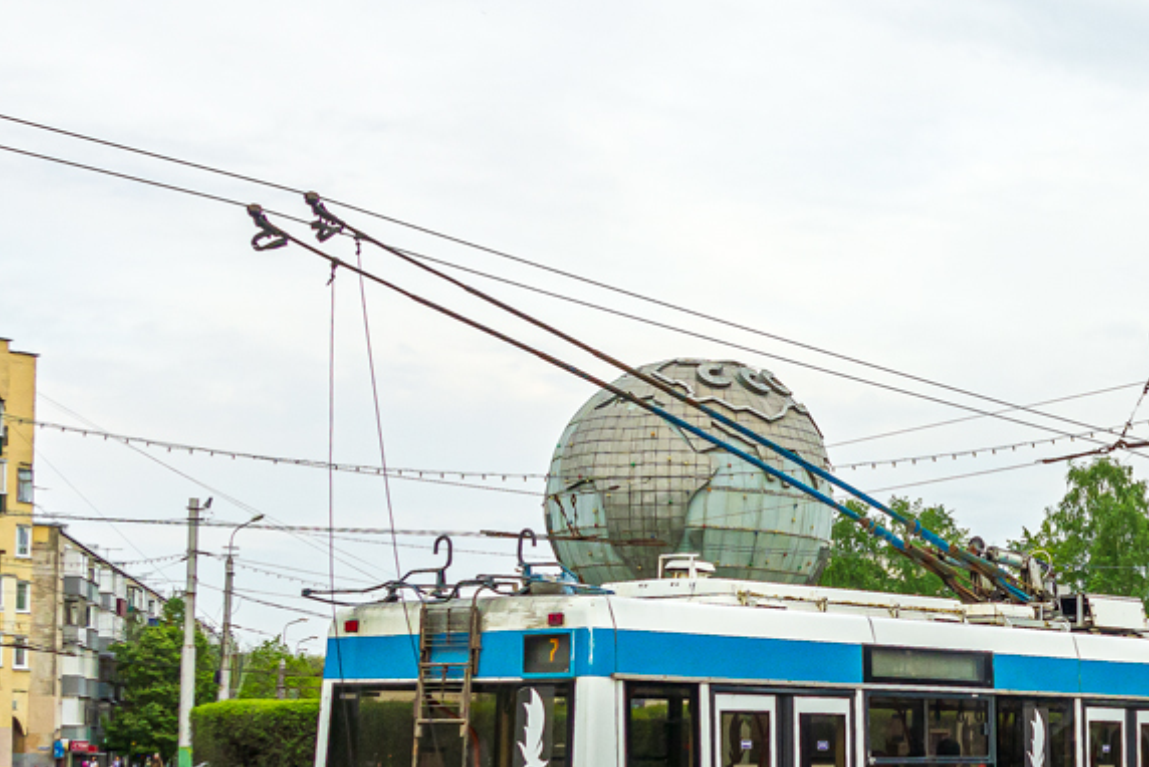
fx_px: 2076
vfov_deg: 20.9
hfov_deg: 29.3
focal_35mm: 65
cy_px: 482
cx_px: 1095
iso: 80
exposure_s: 1/250
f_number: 3.5
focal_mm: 11.6
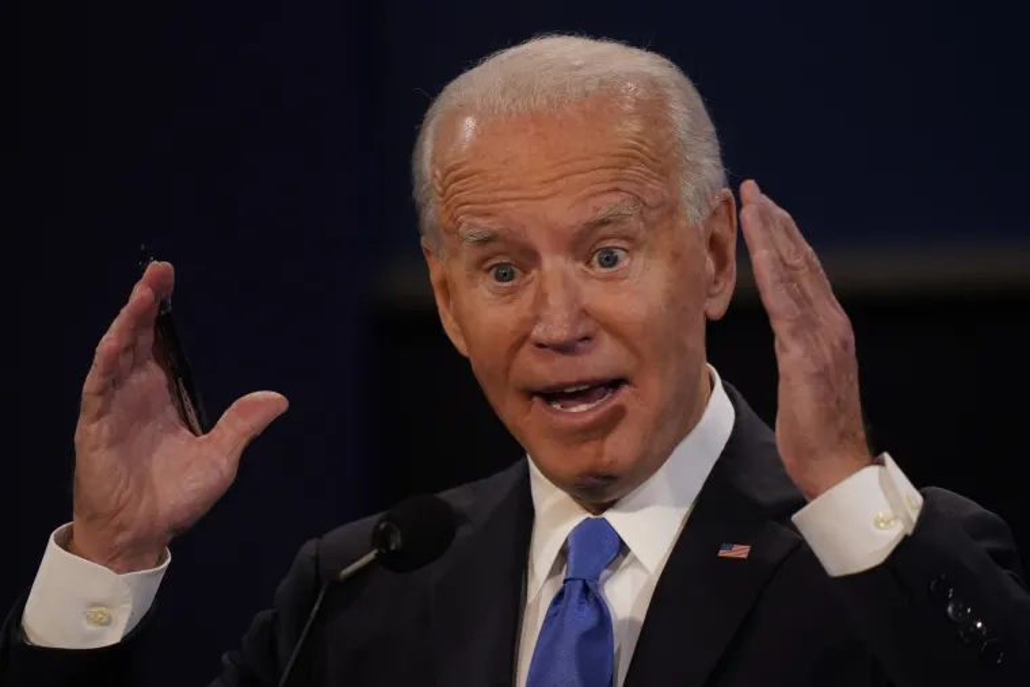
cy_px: 344
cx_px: 515
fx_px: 22892
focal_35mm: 800
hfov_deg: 2.6
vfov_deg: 1.7
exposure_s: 1/400
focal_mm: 800
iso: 6400
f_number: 5.6
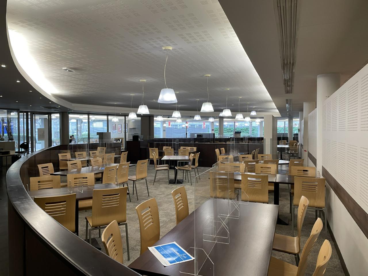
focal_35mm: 26
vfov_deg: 53.1
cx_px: 184
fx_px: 276
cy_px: 138
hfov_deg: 67.3
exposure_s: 1/50
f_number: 1.6
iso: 80
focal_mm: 4.2
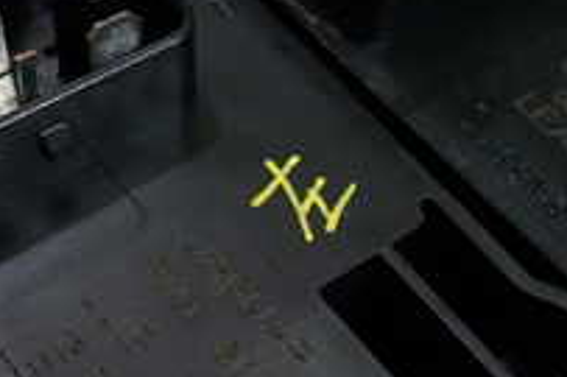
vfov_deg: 17.3
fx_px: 1212
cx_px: 383
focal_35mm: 77
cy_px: 366
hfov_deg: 26.2
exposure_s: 1/50
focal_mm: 4.5
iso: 200
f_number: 2
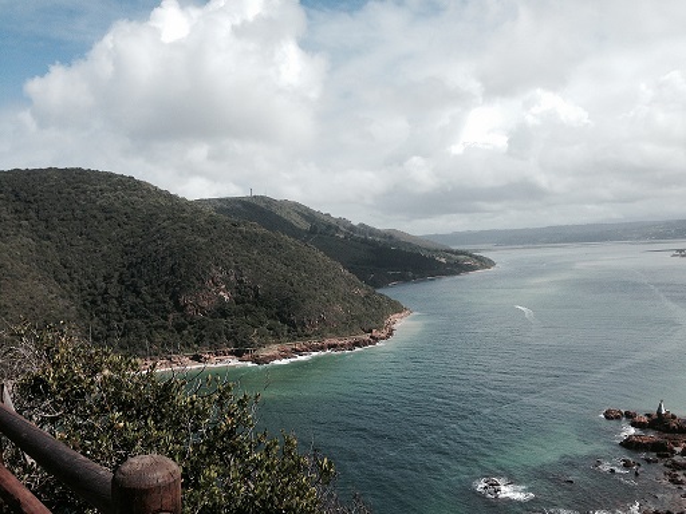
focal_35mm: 33
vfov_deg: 42.9
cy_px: 257
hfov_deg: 55.4
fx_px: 654
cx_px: 343
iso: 50
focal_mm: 4.12
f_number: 2.4
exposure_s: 1/2463
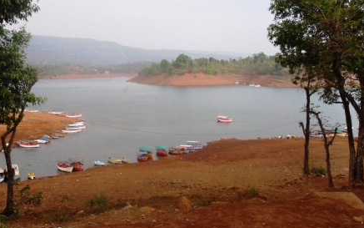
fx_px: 377
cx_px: 182
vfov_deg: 33.5
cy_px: 126
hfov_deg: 51.5
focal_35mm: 38
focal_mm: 6.3
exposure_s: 1/45
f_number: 3.5
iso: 200
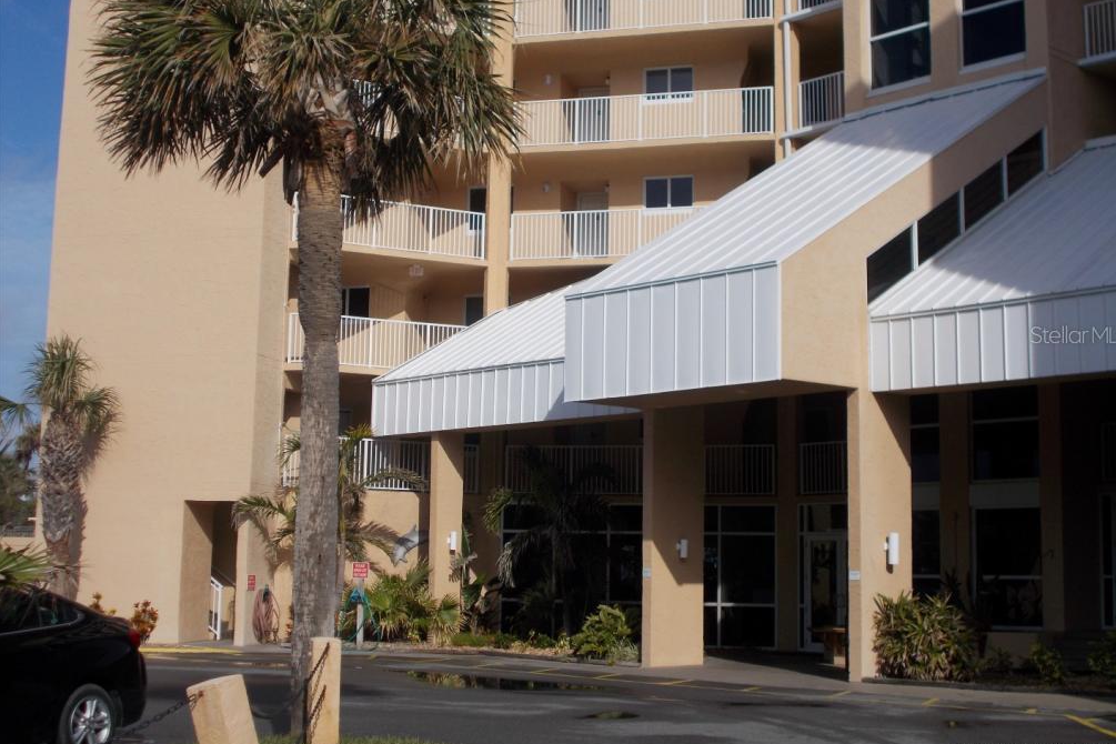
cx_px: 566
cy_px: 334
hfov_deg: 37.5
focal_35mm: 53
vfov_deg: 25.5
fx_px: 1643
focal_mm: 9
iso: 80
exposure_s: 1/200
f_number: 11.3
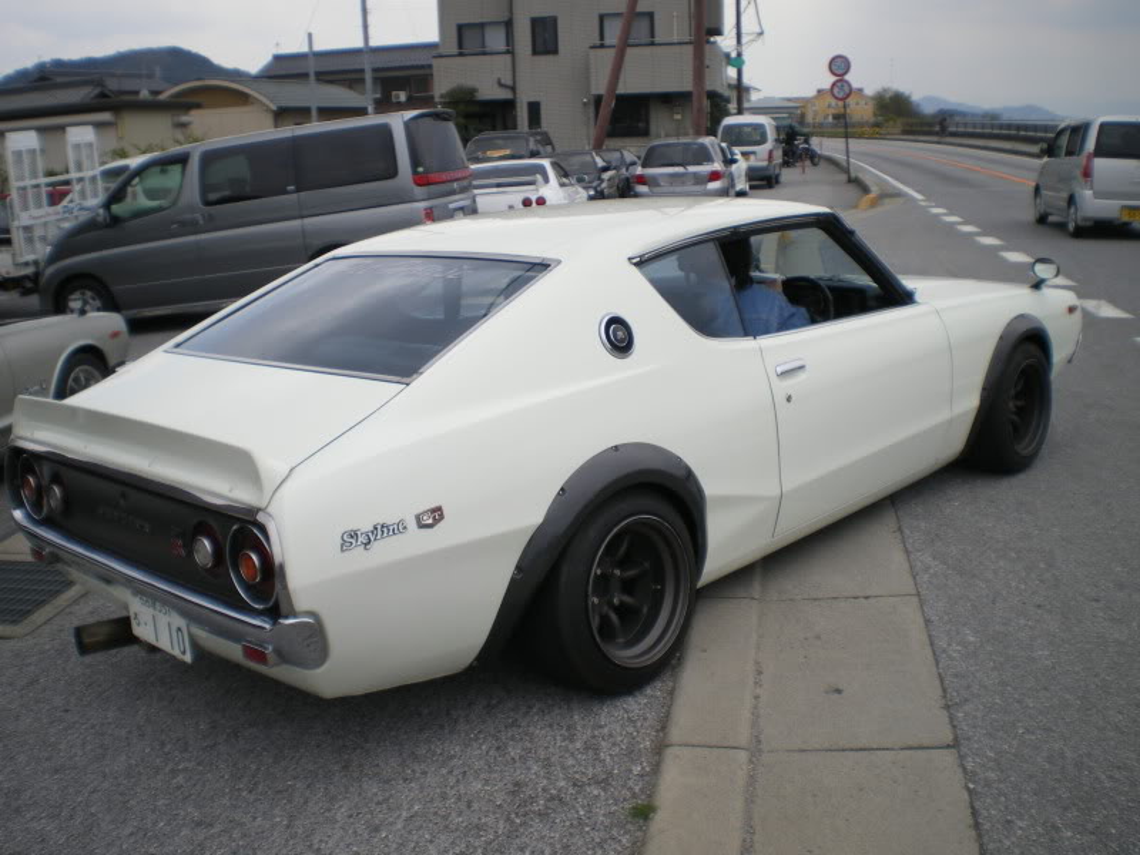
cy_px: 428
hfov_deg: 51.4
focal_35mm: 36
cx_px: 570
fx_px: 1186
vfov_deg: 39.7
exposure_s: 1/400
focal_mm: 6.3
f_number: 4.6
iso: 50
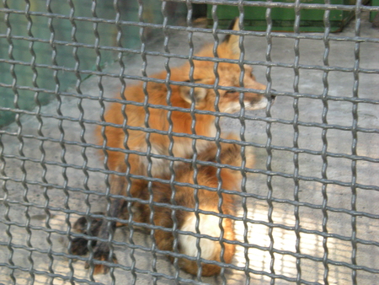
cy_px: 142
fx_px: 953
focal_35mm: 87
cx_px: 190
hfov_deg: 22.5
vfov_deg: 17.0
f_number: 5.1
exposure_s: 1/60
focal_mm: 14.3
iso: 263
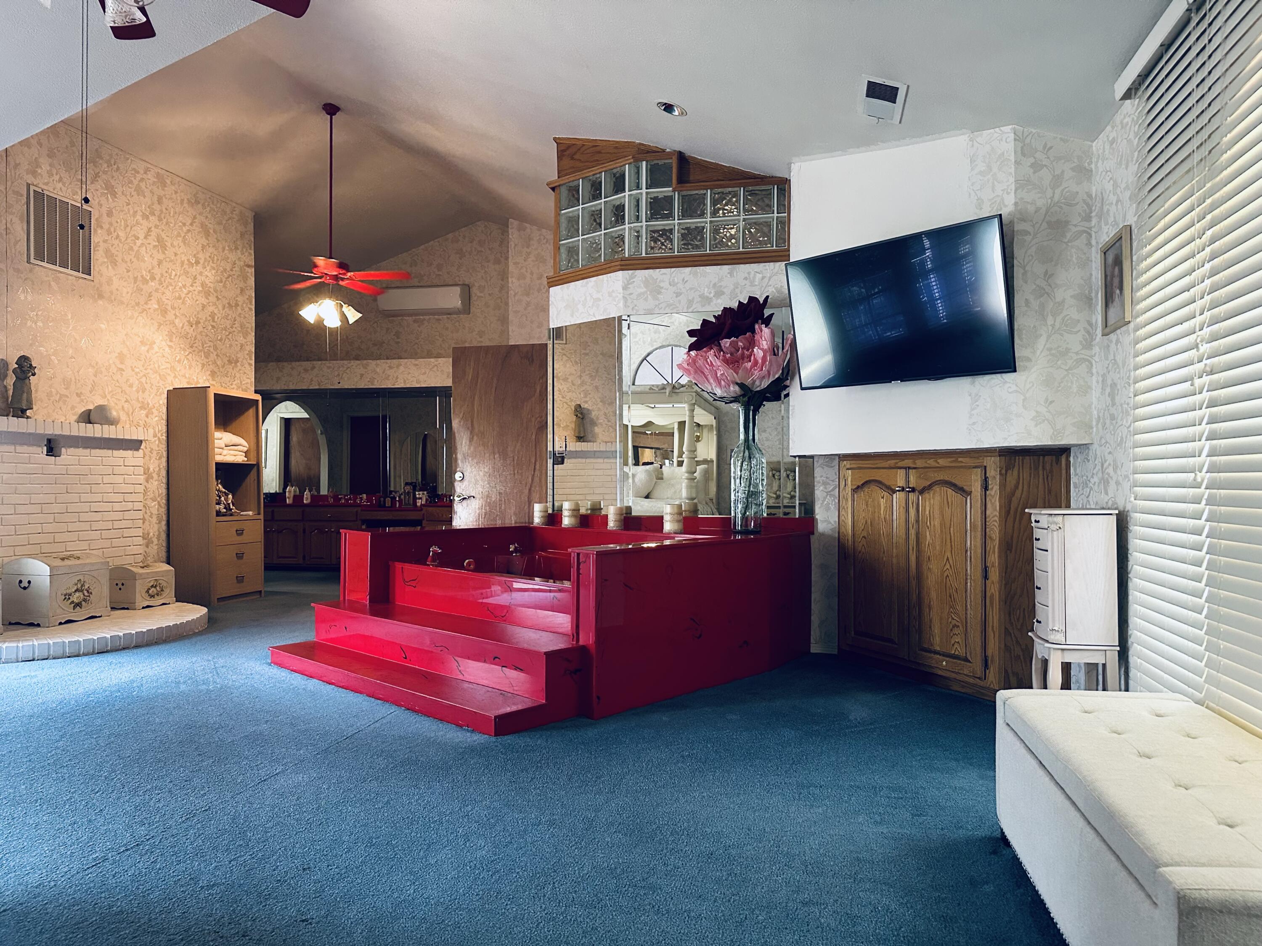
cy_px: 473
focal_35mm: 24
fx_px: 875
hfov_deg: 71.6
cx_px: 631
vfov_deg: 56.8
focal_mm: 6.86
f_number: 1.78
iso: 500
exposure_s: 1/60
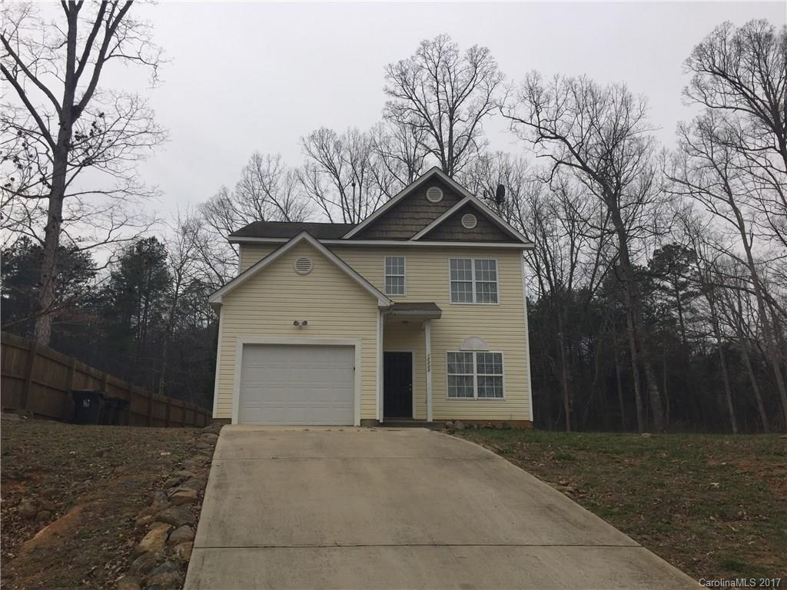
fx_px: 659
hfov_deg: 61.7
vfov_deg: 48.2
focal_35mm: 29
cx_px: 394
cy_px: 295
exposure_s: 1/2639
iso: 32
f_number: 2.2
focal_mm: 4.15
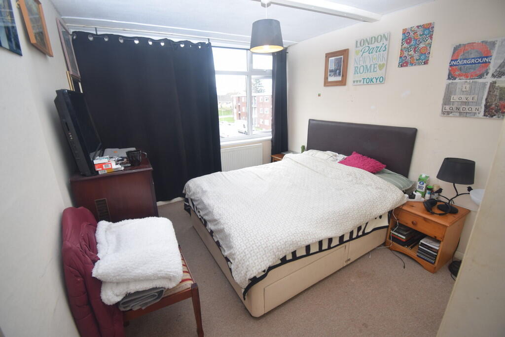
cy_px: 168
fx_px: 210
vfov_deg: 77.3
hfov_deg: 100.4
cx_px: 252
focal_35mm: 15
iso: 400
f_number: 4.5
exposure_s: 1/100
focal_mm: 10
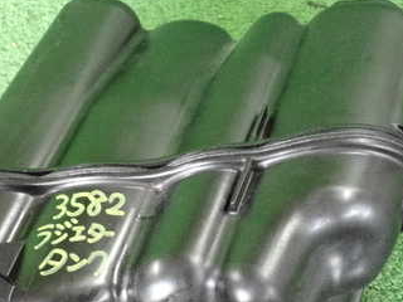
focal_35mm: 60
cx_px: 155
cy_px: 215
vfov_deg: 24.2
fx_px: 699
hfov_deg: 32.1
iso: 2500
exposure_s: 1/125
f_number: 2.4
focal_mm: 5.79
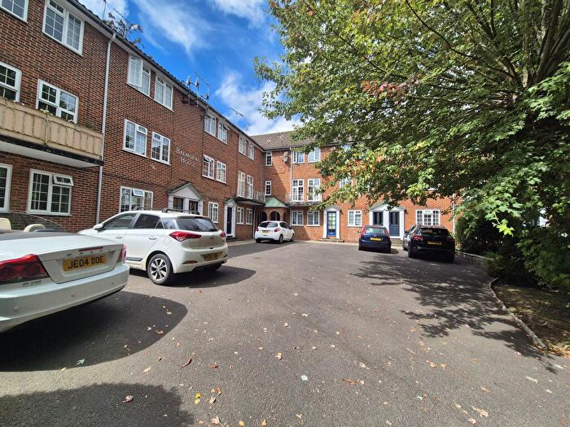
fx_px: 214
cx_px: 285
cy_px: 214
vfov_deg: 89.9
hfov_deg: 106.2
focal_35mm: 13
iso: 50
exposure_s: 1/1368
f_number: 2.2
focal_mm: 2.2
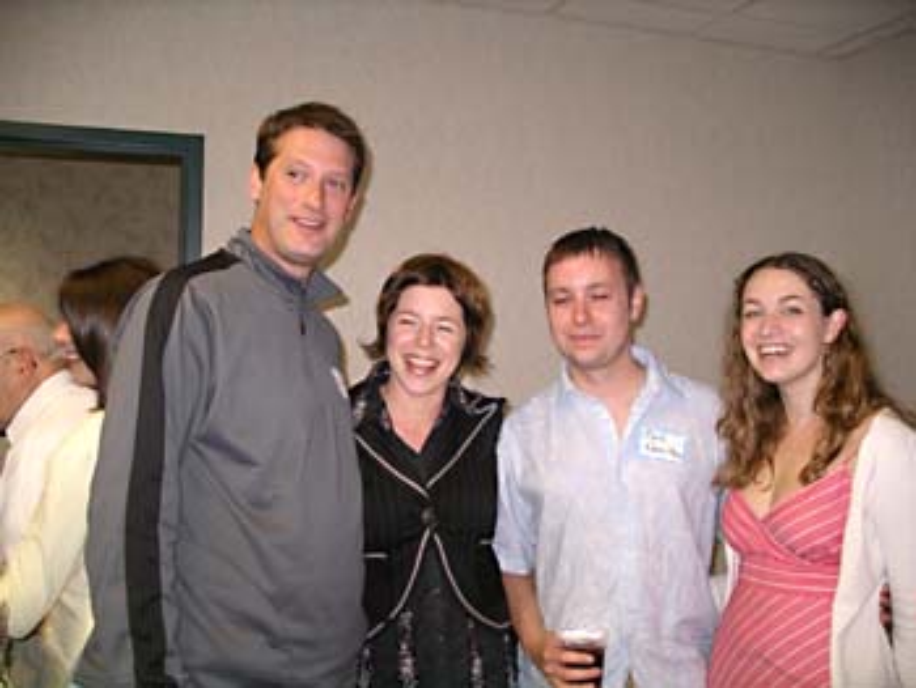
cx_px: 458
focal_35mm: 37
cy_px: 344
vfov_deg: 38.7
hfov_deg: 50.1
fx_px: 980
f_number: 2.8
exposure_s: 1/40
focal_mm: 7.8
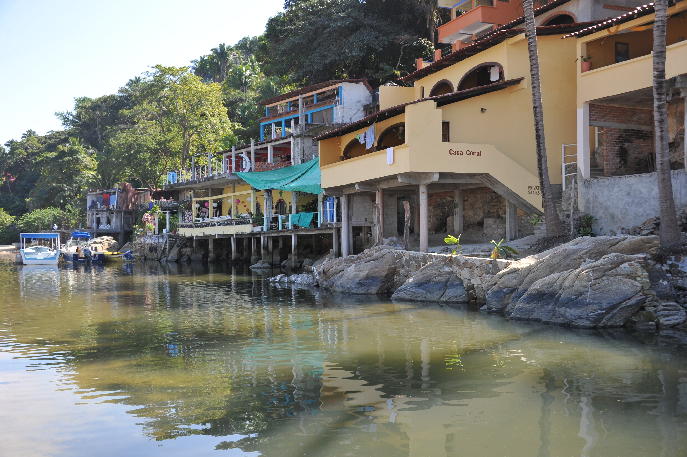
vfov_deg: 36.8
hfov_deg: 53.2
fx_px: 687
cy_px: 228
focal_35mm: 36
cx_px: 344
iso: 200
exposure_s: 1/200
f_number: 7.1
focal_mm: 36
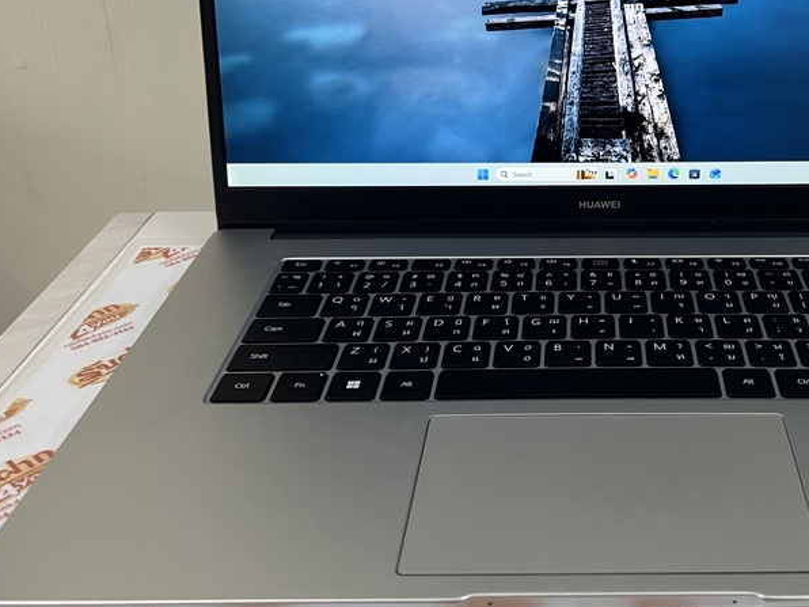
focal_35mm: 44
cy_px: 196
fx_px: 1028
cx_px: 603
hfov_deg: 41.7
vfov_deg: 32.6
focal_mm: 5.7
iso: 80
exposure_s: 1/50
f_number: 1.5
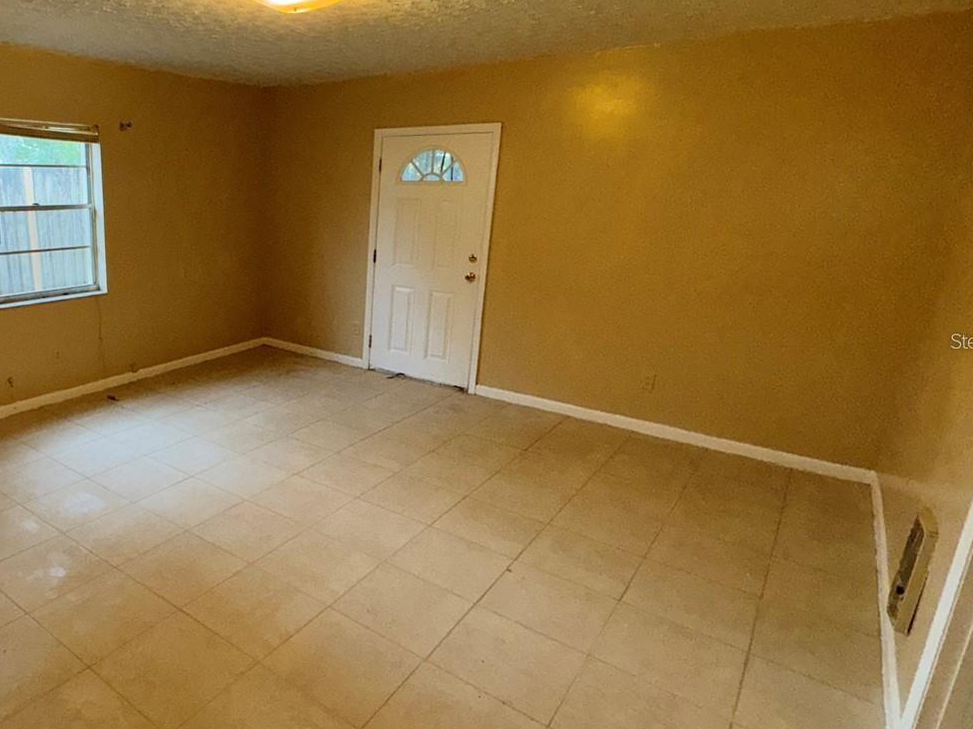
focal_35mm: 23
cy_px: 341
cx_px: 246
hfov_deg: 69.2
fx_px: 646
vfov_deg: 58.8
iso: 125
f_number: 2.2
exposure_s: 1/120
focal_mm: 2.22
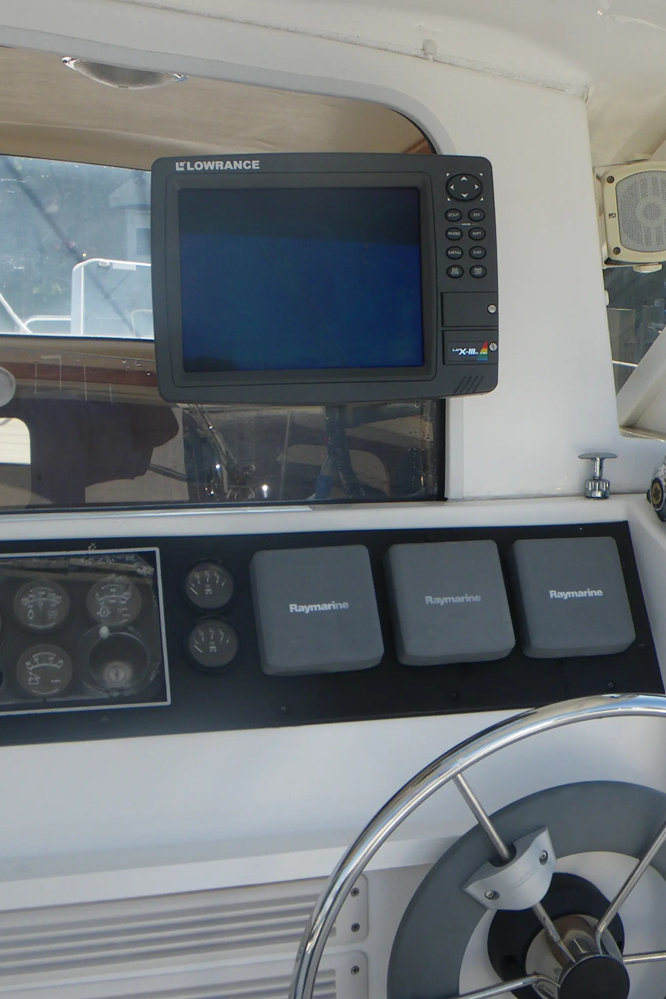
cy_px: 562
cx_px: 452
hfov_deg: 28.4
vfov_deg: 41.8
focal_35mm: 47
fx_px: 1304
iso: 50
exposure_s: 1/160
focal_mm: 5
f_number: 4.2
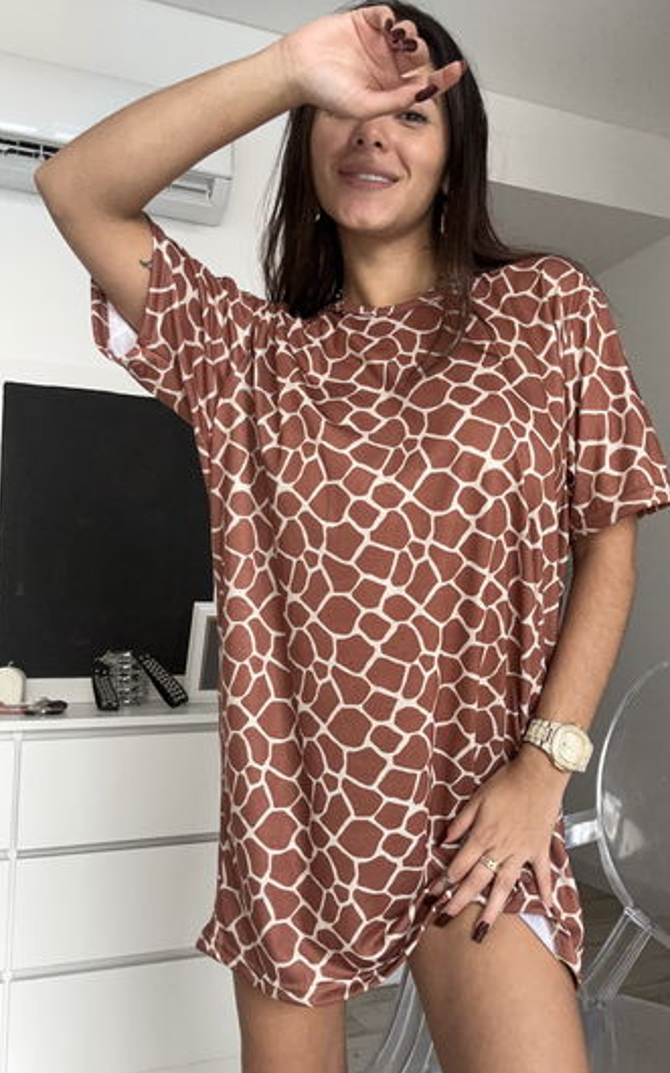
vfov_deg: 59.7
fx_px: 935
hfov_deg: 39.3
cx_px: 399
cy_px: 535
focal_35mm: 32
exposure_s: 1/60
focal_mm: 2.69
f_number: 1.9
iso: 160
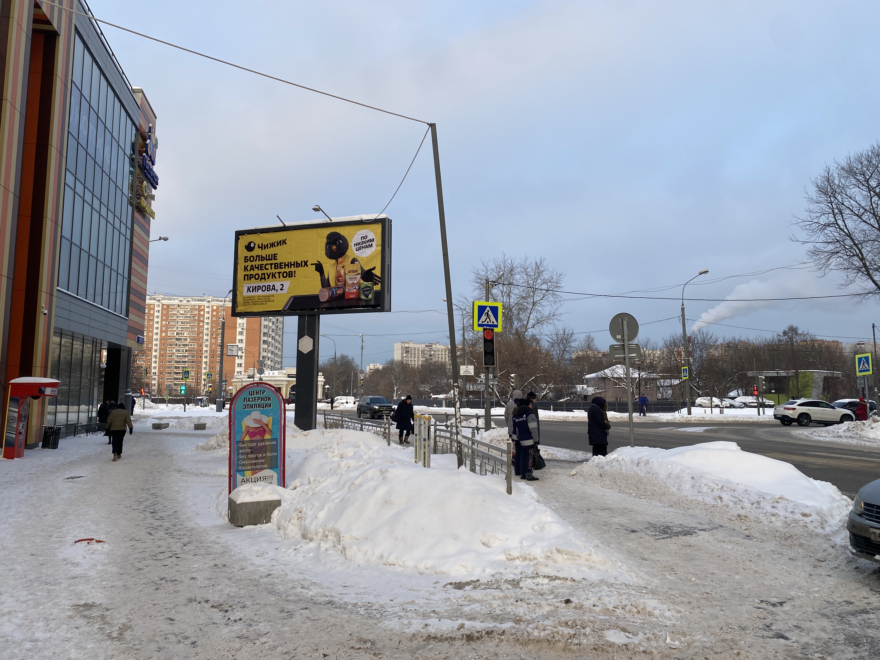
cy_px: 330
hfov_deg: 67.3
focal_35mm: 26
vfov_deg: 53.1
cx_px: 440
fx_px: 661
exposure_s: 1/733
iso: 32
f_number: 1.8
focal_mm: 4.25
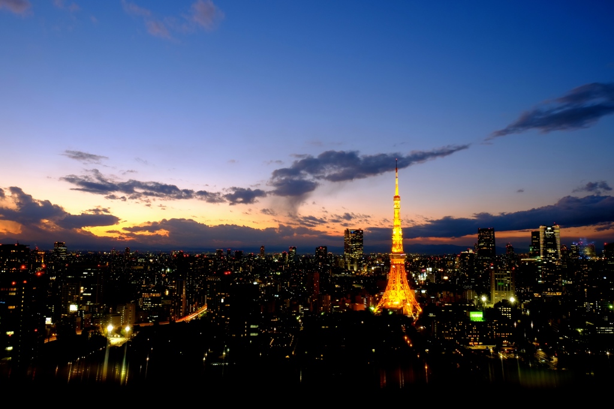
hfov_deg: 67.4
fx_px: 460
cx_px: 307
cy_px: 204
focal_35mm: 27
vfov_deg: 47.9
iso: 200
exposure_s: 6
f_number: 11
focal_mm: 18
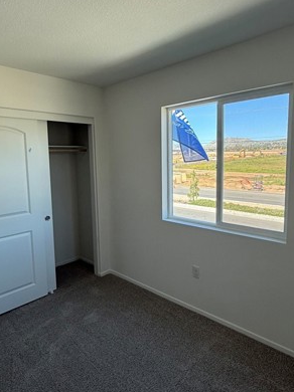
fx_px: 261
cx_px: 135
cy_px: 189
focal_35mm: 23
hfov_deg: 58.7
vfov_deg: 73.9
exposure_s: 1/102
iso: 40
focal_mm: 2.22
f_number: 2.2
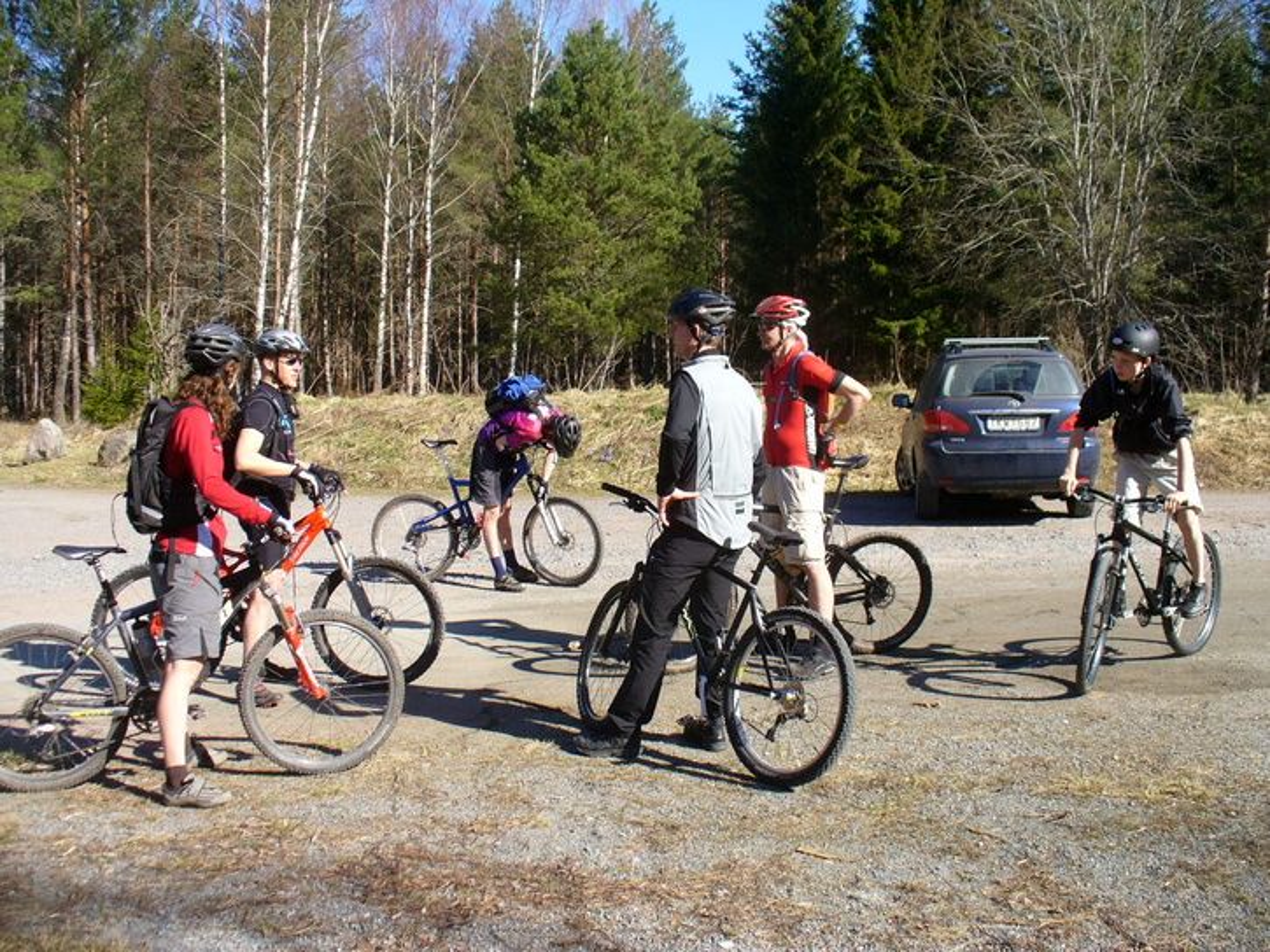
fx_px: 1358
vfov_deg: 38.7
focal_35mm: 37
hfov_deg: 50.1
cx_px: 635
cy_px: 476
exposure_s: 1/160
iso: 64
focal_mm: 6.1
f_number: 5.6
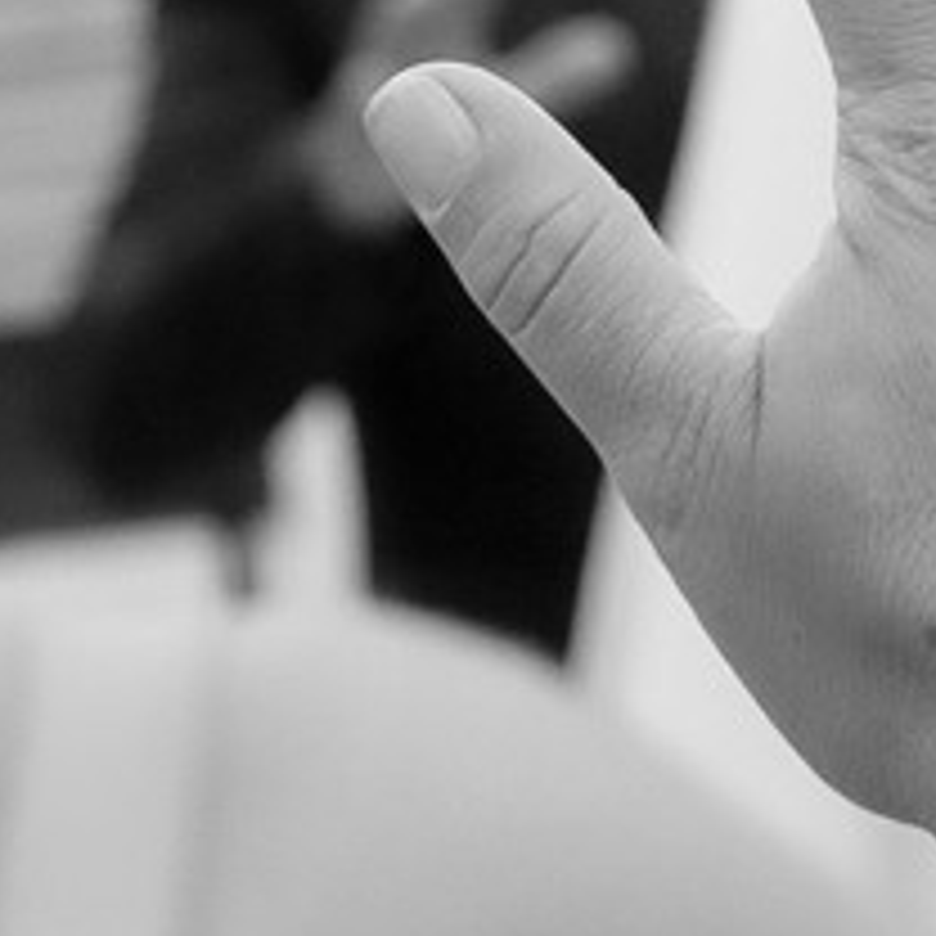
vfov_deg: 6.6
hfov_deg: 6.6
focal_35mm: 260
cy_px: -459
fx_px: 7954
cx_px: 1562
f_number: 4
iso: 3200
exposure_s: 1/100
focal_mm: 35
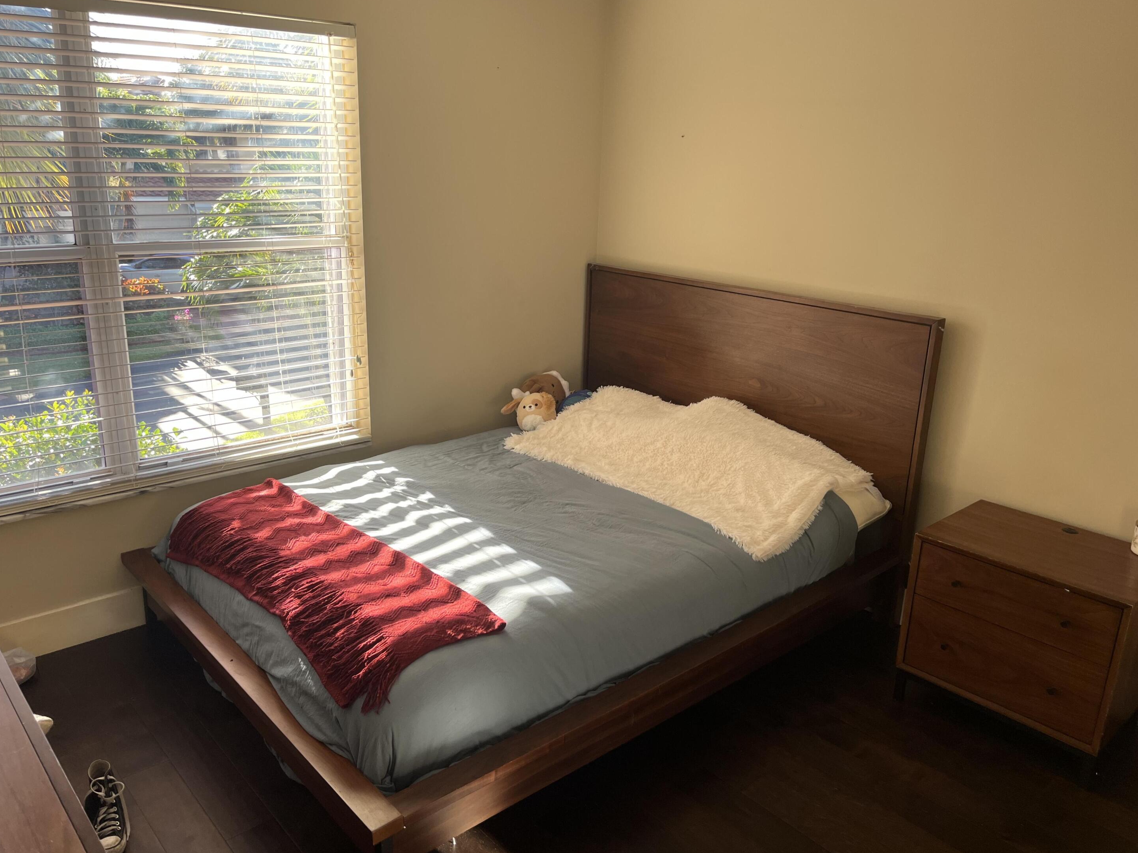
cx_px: 557
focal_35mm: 27
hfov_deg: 65.3
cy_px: 418
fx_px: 888
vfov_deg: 51.4
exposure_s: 1/122
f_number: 1.6
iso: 50
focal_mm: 5.1
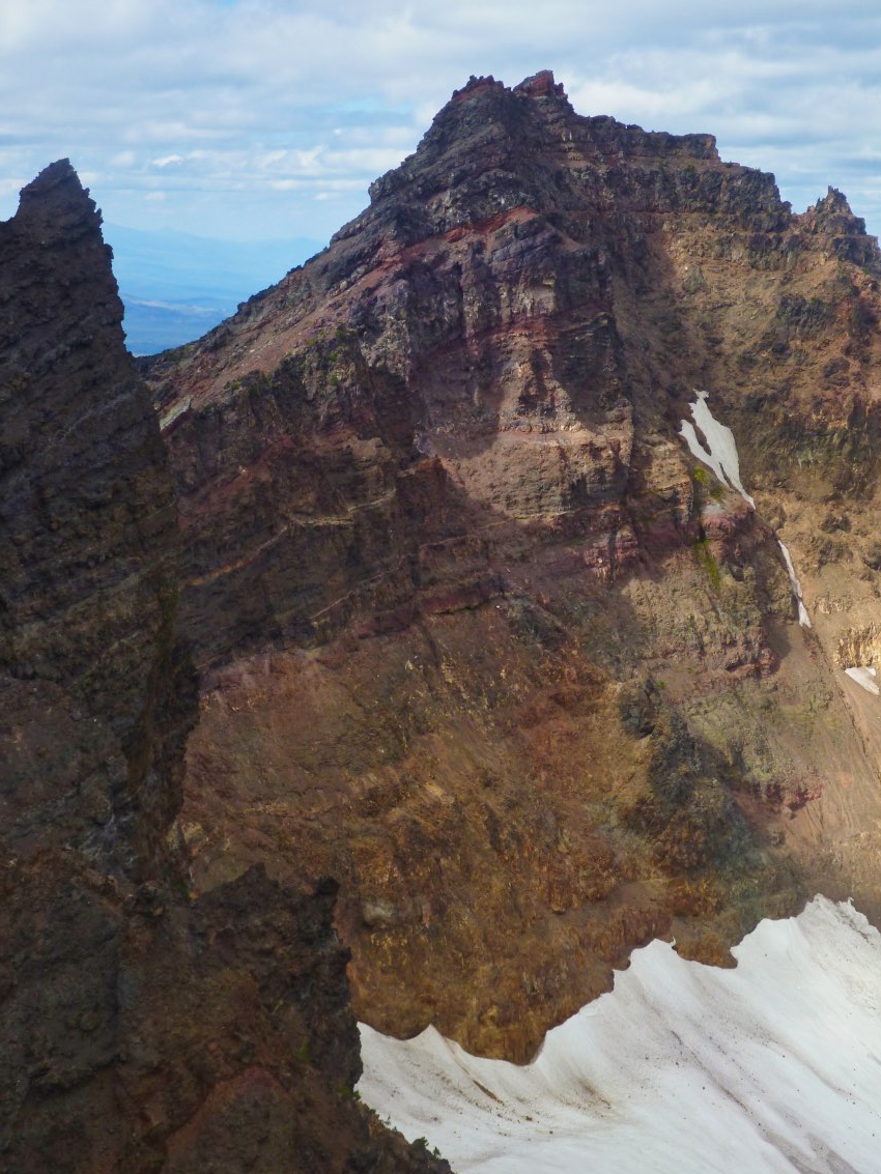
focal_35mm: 54
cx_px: 439
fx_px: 1832
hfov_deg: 27.0
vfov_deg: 35.5
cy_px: 565
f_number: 4.7
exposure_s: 1/400
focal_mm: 9.1
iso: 80
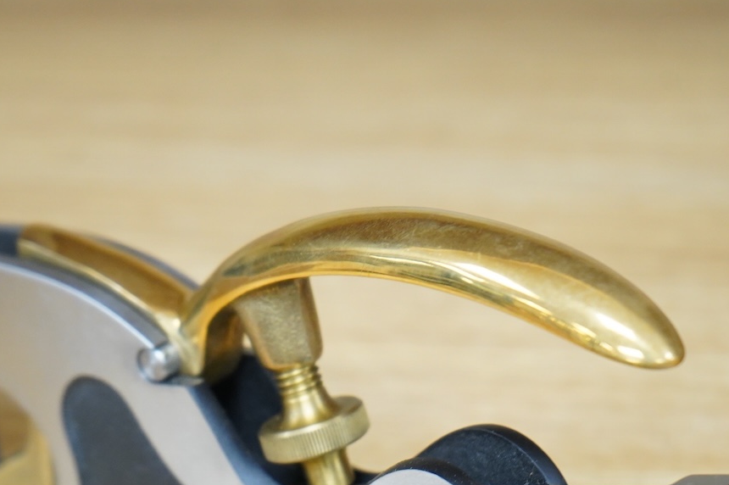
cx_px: 296
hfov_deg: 14.7
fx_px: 2833
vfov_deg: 9.7
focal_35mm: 140
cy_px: 432
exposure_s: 1/80
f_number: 5.6
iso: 2500
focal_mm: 70
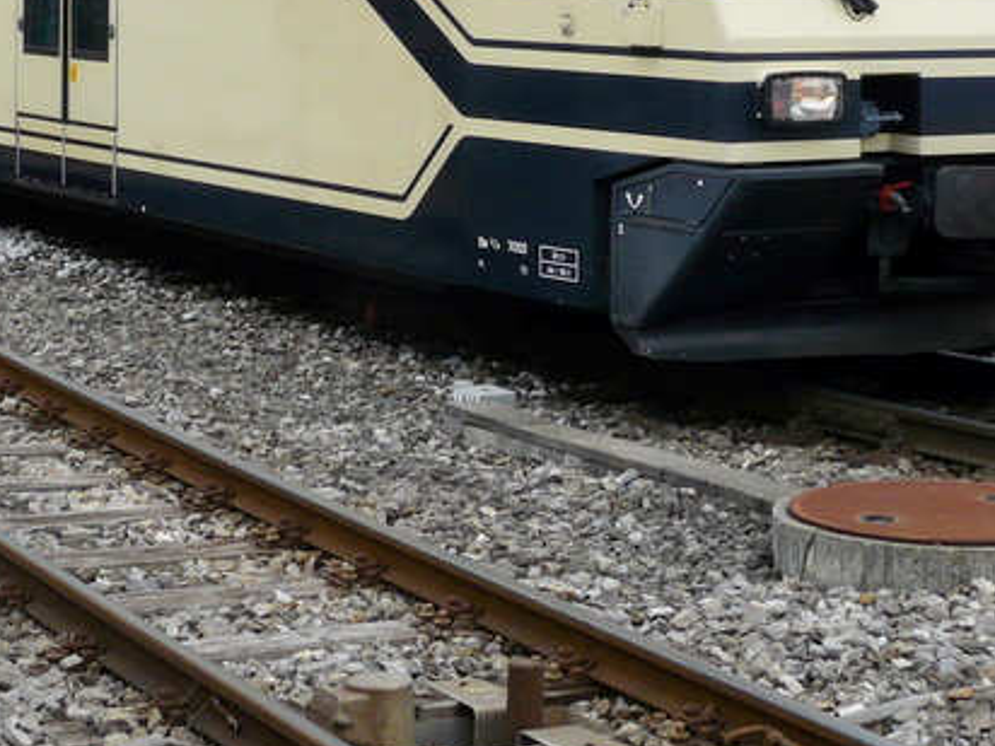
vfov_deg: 14.8
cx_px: 464
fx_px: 2788
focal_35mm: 97
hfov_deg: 20.2
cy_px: -113
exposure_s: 1/250
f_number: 5
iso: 100
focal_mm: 6.5
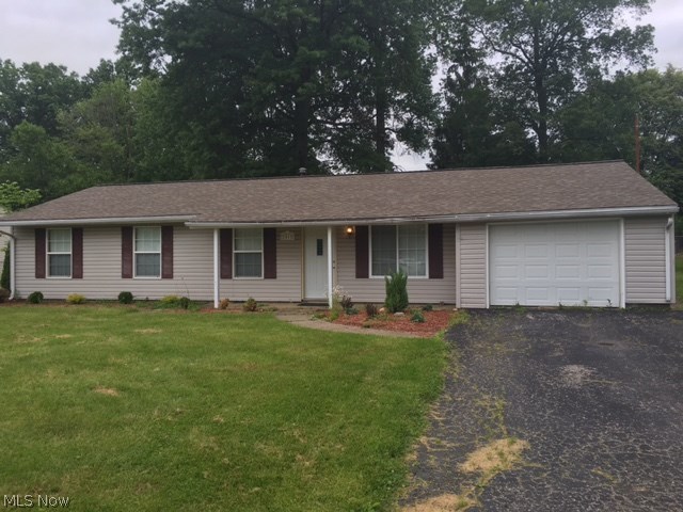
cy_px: 256
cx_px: 342
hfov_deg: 61.7
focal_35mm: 29
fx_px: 572
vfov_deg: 48.2
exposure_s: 1/225
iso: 25
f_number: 2.2
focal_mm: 4.15
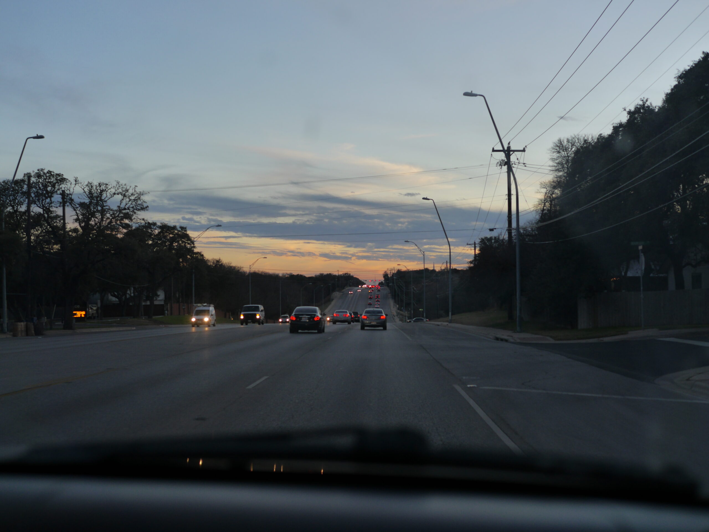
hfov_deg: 38.2
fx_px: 1024
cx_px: 354
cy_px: 266
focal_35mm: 50
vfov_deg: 29.1
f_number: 2.5
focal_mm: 25
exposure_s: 1/320
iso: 200
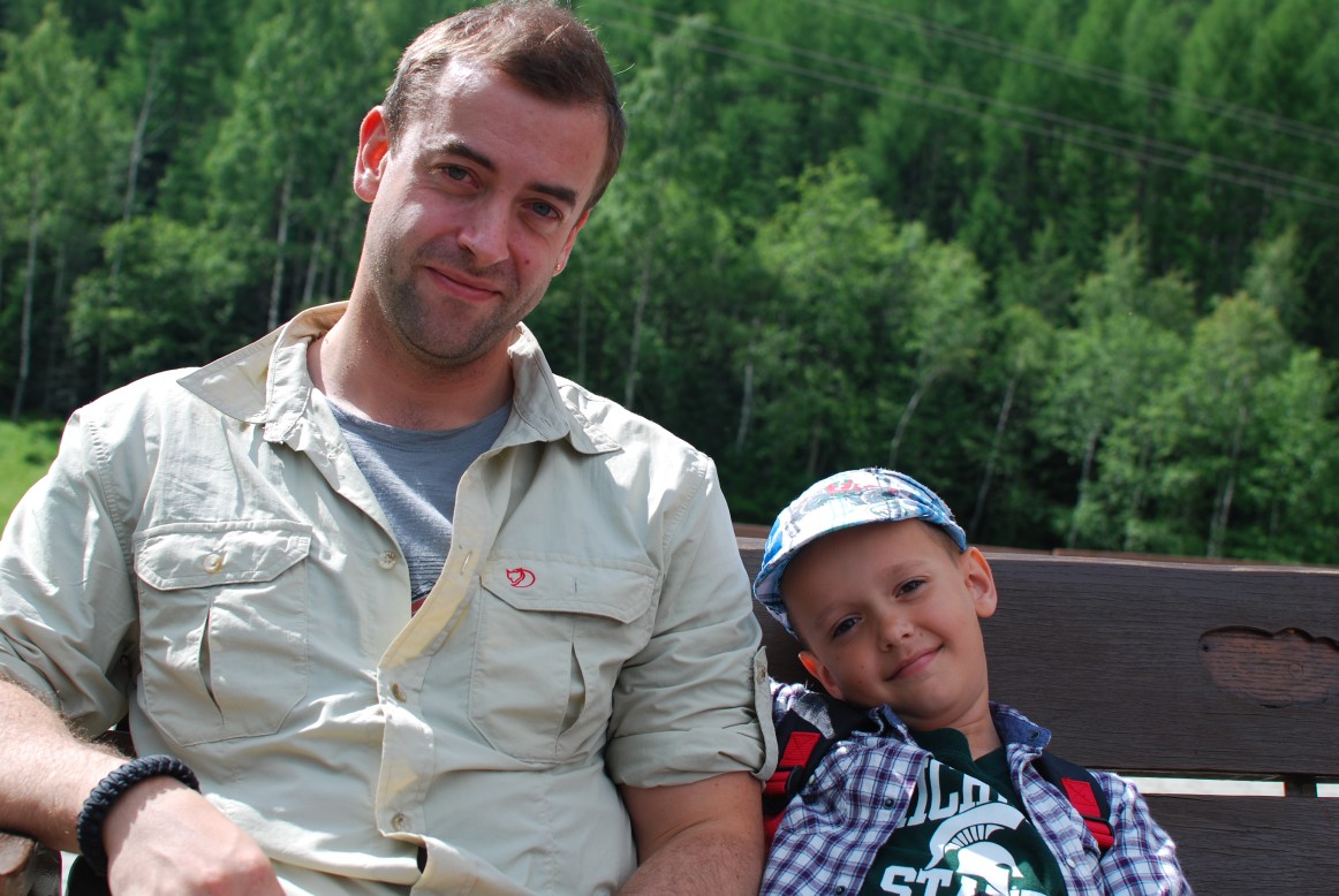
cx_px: 670
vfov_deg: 25.8
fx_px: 1955
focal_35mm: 52
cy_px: 448
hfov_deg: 37.8
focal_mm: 35
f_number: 5
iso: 100
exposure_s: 1/320
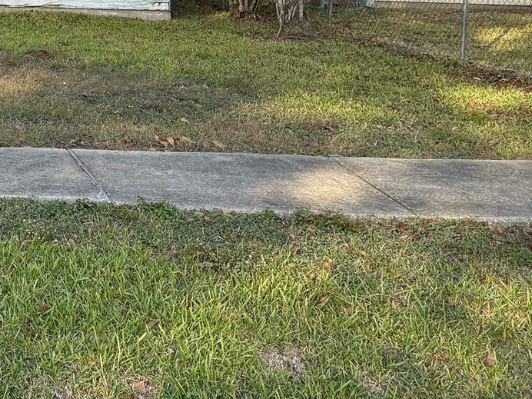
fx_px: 1183
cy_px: -57
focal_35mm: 77
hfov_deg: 21.5
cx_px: -250
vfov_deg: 18.3
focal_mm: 5.96
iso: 50
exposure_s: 1/1064
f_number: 1.6
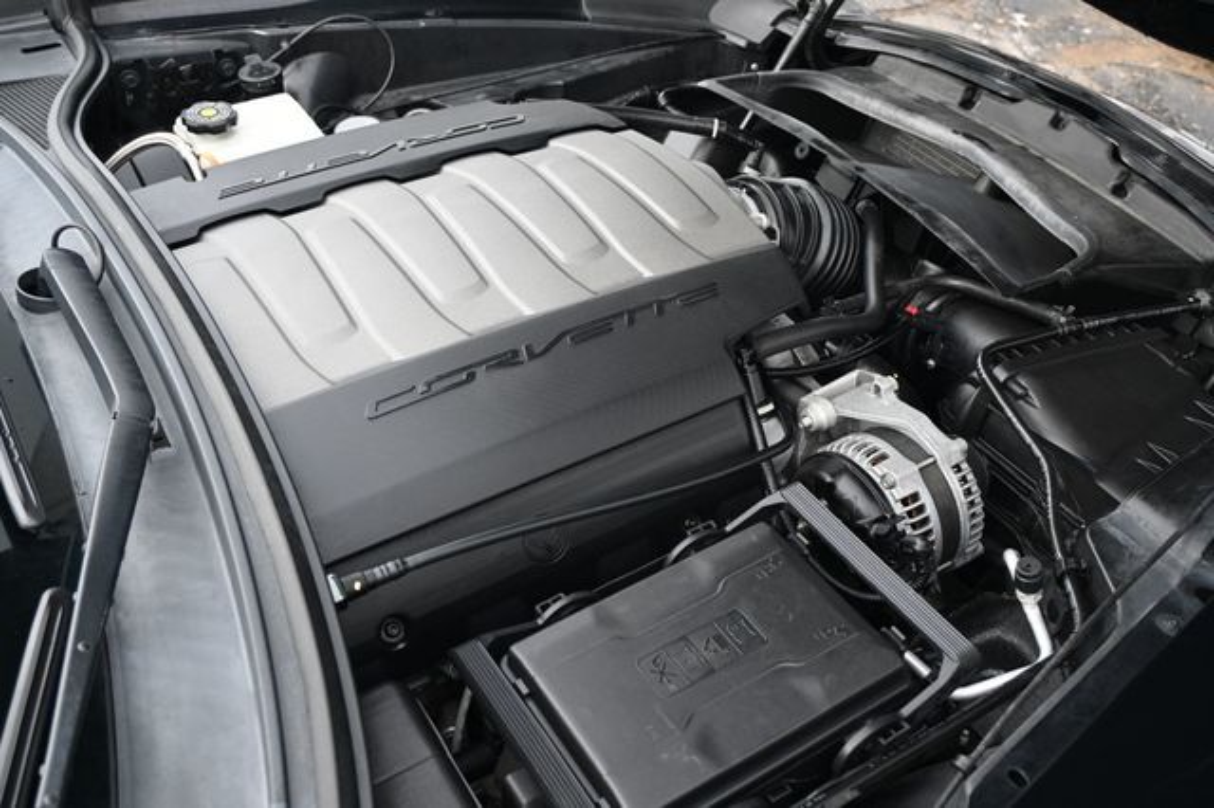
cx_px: 607
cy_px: 404
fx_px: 1163
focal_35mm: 34
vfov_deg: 38.3
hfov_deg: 55.1
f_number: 4.2
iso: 400
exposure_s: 1/200
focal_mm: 23
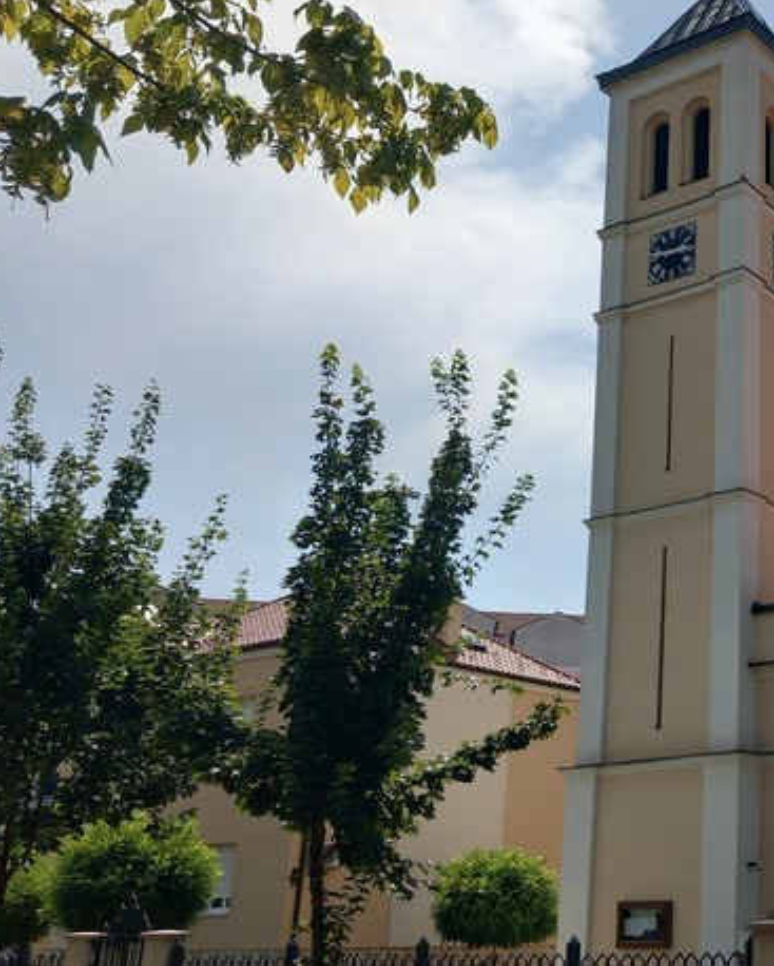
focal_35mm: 46
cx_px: 816
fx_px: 1316
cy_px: 479
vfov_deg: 40.3
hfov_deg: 30.0
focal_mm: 4
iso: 20
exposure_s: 1/1127
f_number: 1.8
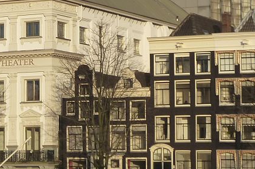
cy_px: 64
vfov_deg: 7.6
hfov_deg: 11.2
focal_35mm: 181
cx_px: -27
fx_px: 1281
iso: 125
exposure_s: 1/320
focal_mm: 11.9
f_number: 4.1
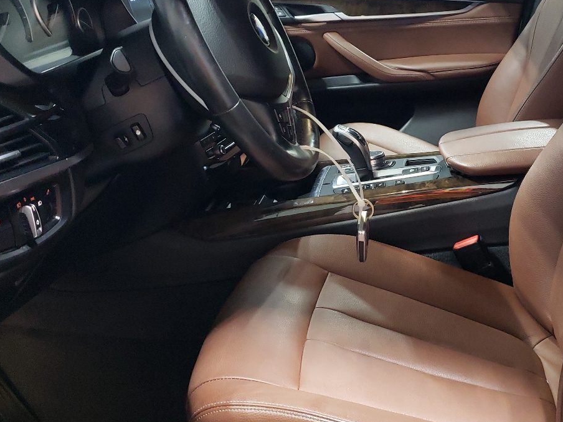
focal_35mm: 46
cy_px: 197
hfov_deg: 40.3
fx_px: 748
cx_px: 407
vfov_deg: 31.5
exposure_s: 1/40
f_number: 1.5
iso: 274
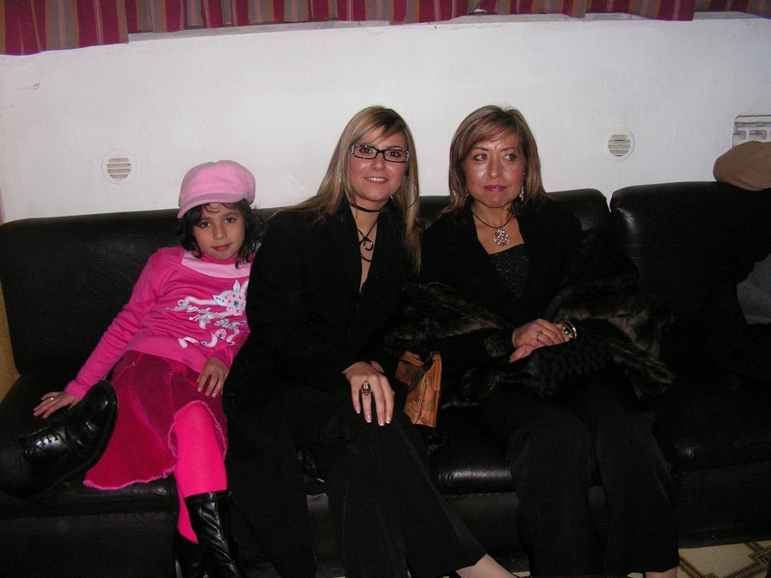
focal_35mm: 36
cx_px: 386
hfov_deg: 51.4
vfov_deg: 39.7
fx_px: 802
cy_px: 289
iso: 200
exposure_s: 1/40
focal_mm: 6
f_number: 3.2
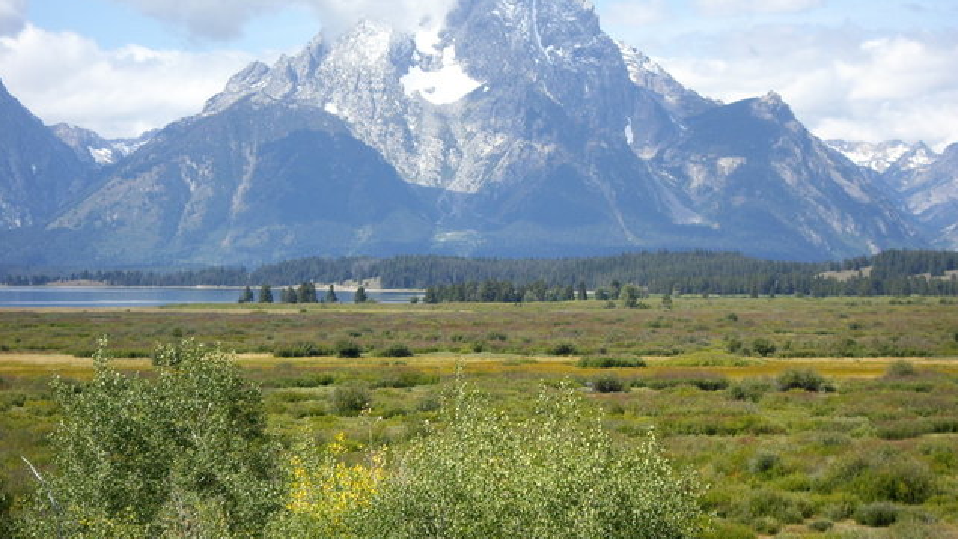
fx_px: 3176
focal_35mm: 125
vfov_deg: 9.7
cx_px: 479
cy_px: 248
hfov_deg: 17.2
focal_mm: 18.6
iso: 50
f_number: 5.2
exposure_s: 1/200
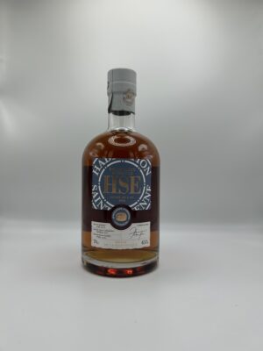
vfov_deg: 67.3
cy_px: 176
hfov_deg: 53.1
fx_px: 263
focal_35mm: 26
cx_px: 132
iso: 50
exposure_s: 1/1000
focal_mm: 5.7
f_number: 1.5
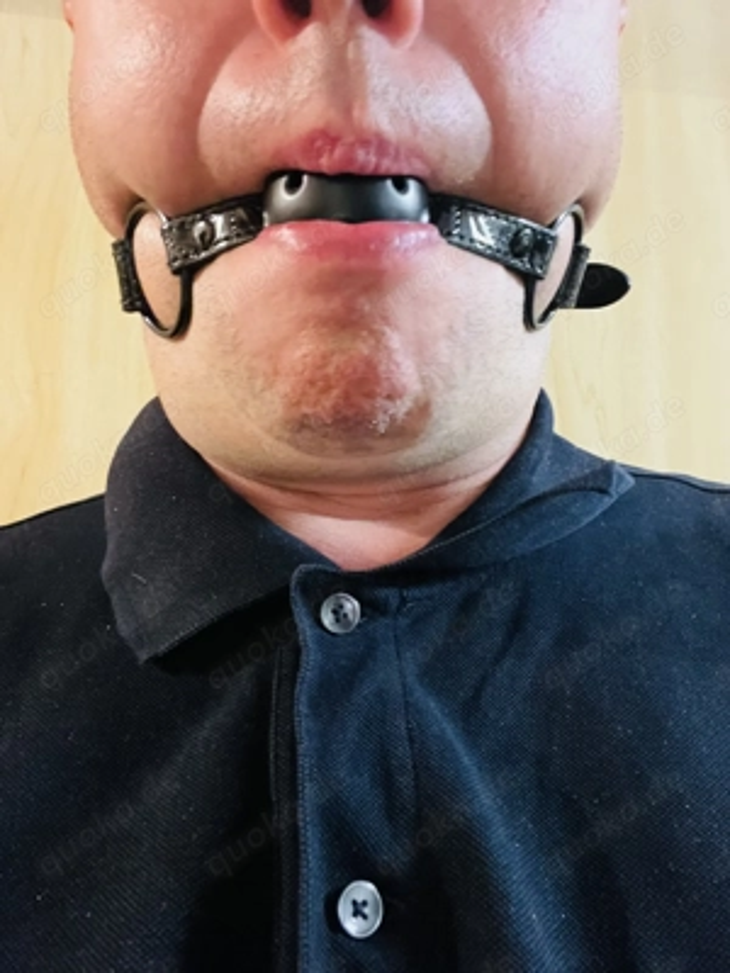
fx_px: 844
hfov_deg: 46.8
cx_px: 365
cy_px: 486
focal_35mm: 30
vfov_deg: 60.0
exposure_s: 1/17
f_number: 2.2
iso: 800
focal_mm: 2.71
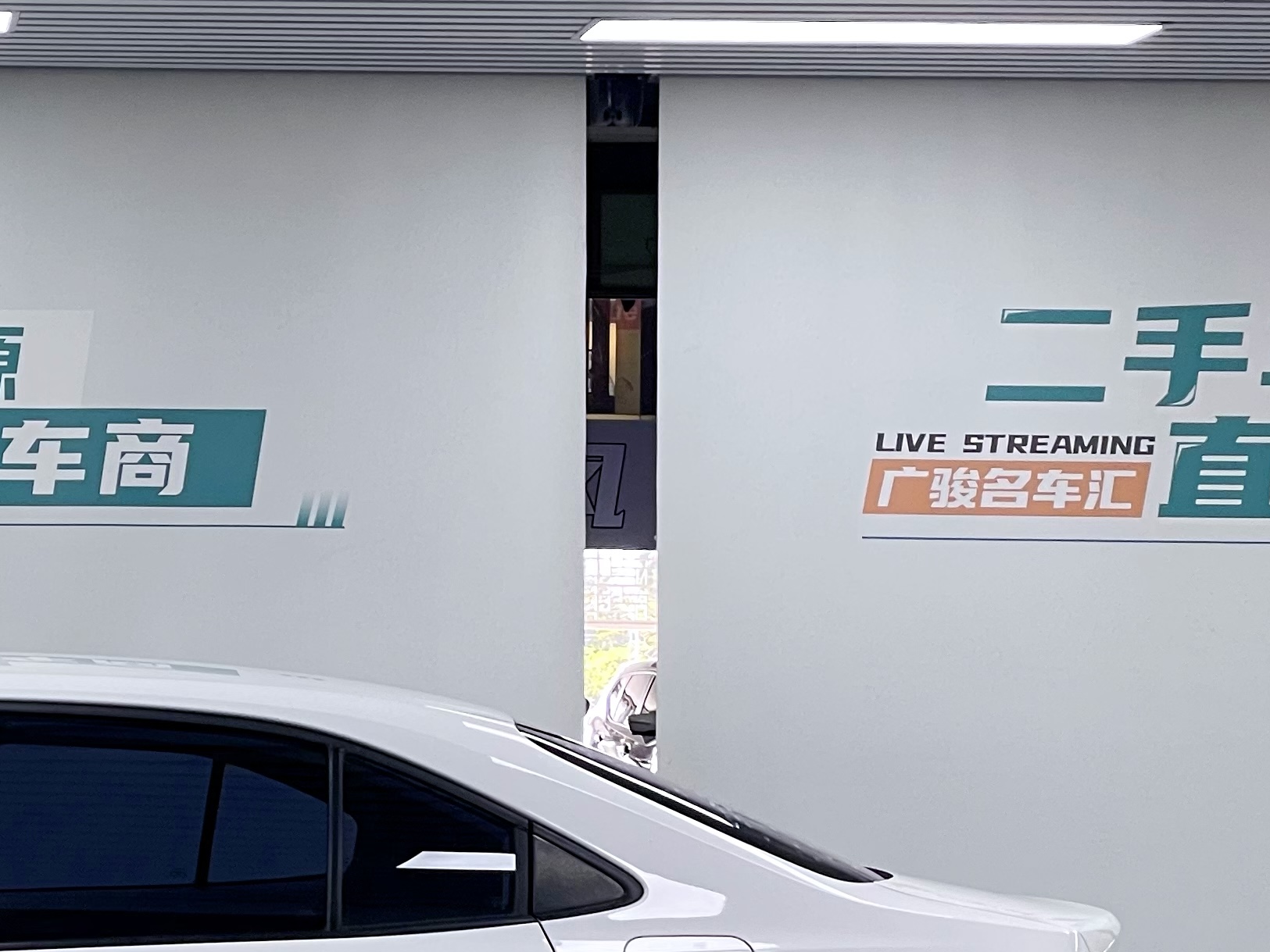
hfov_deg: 14.8
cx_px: -250
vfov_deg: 11.5
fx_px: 4733
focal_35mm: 129
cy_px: 598
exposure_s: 1/100
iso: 80
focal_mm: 6
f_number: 2
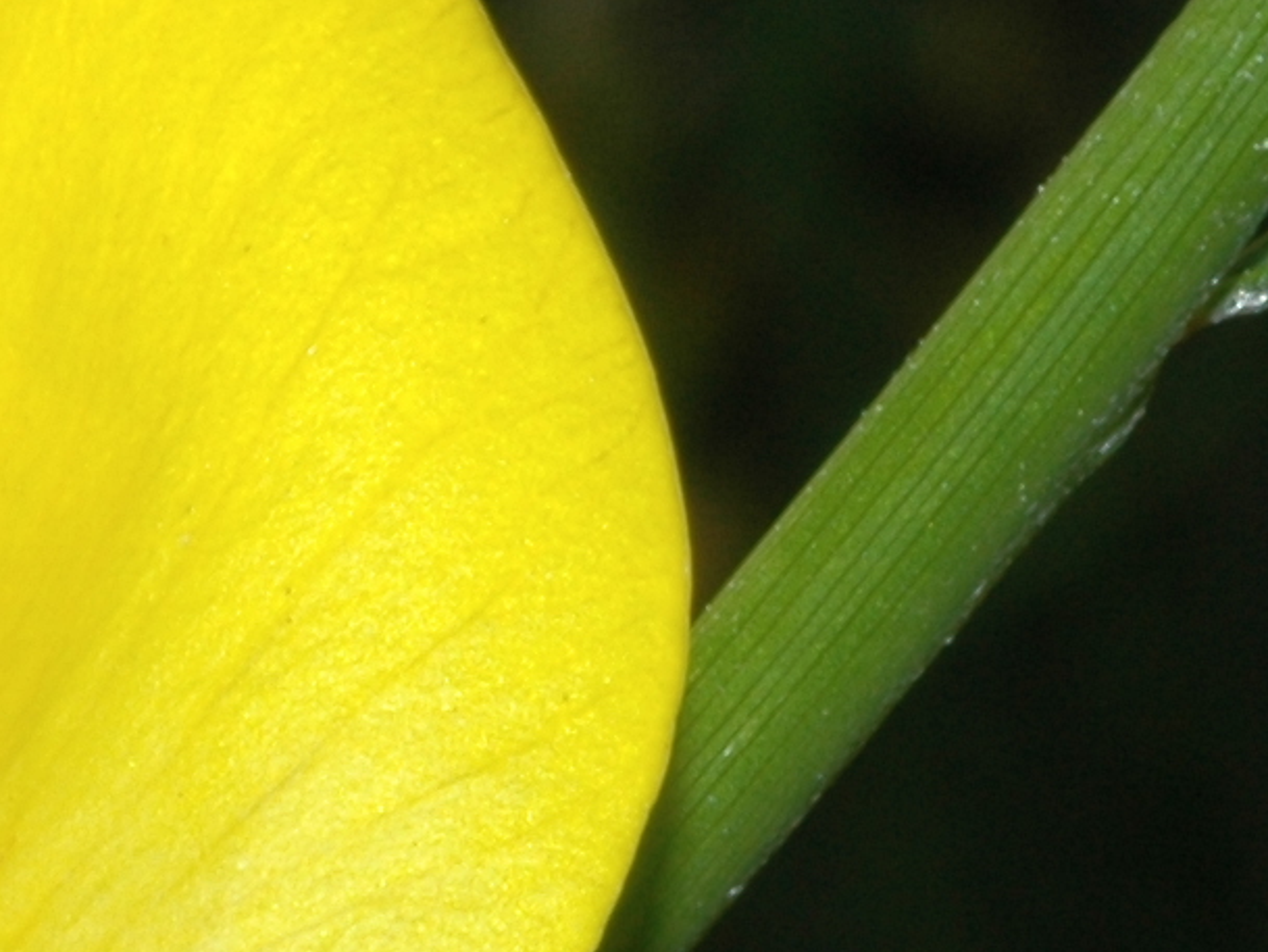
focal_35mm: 427
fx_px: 15644
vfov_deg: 3.5
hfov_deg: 4.6
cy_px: 1314
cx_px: -275
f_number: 32
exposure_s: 1/60
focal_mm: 60
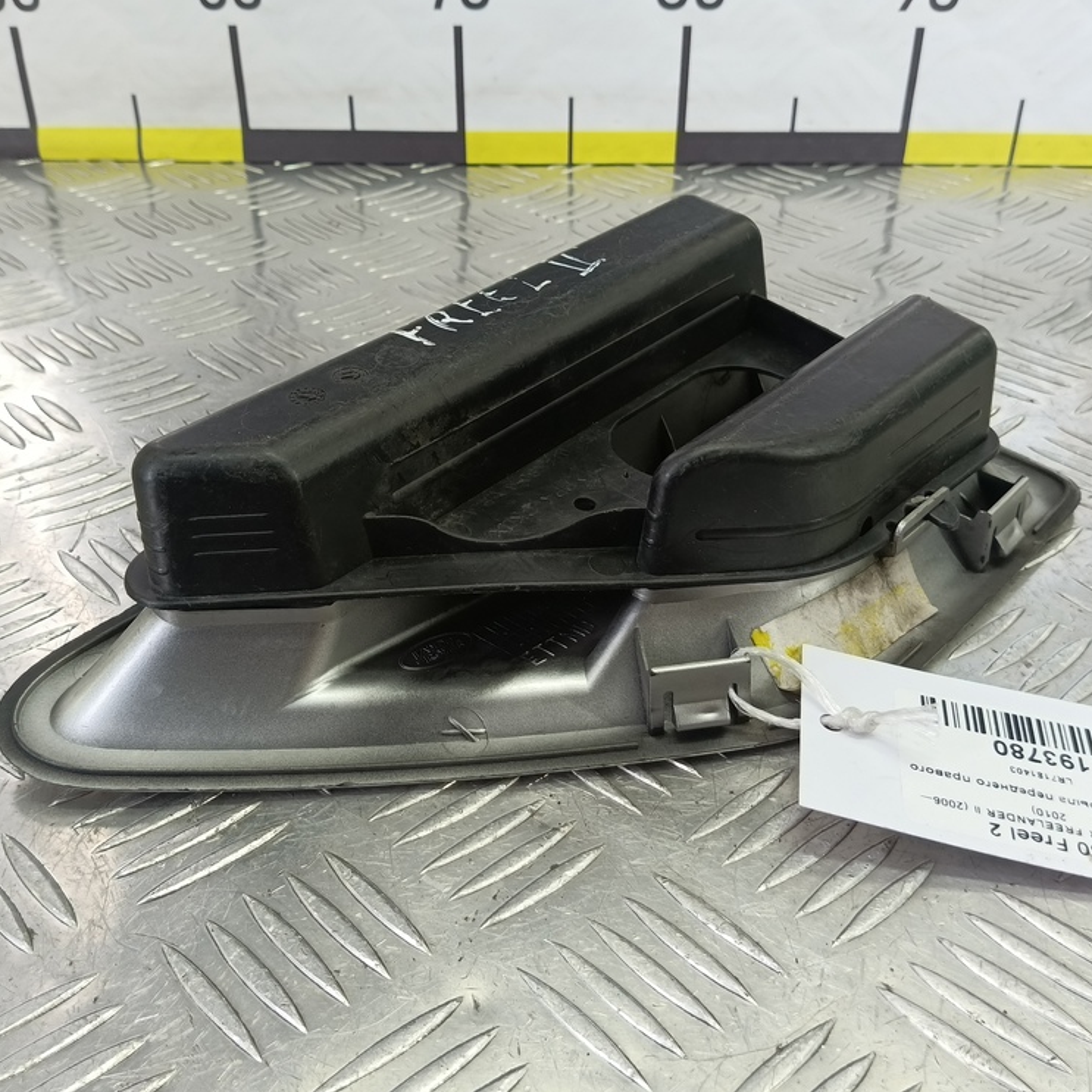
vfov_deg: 57.3
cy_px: 538
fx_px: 999
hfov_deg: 57.3
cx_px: 523
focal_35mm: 28
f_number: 1.6
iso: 135
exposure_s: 1/50
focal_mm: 4.11
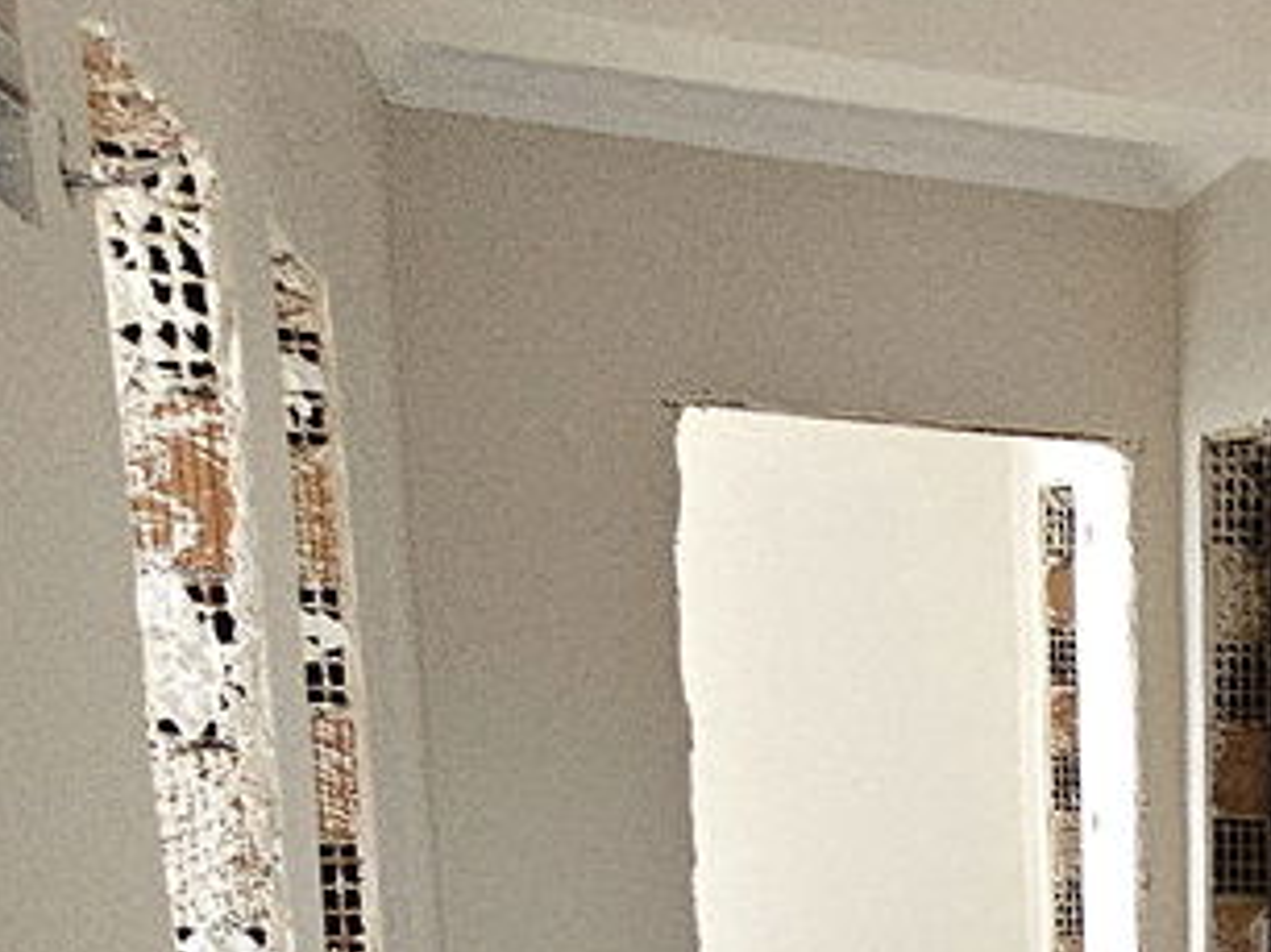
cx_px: 2147
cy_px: 1372
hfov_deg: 21.4
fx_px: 2495
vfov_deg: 19.2
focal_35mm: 68
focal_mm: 2.2
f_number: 2.2
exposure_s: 1/70.9
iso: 500
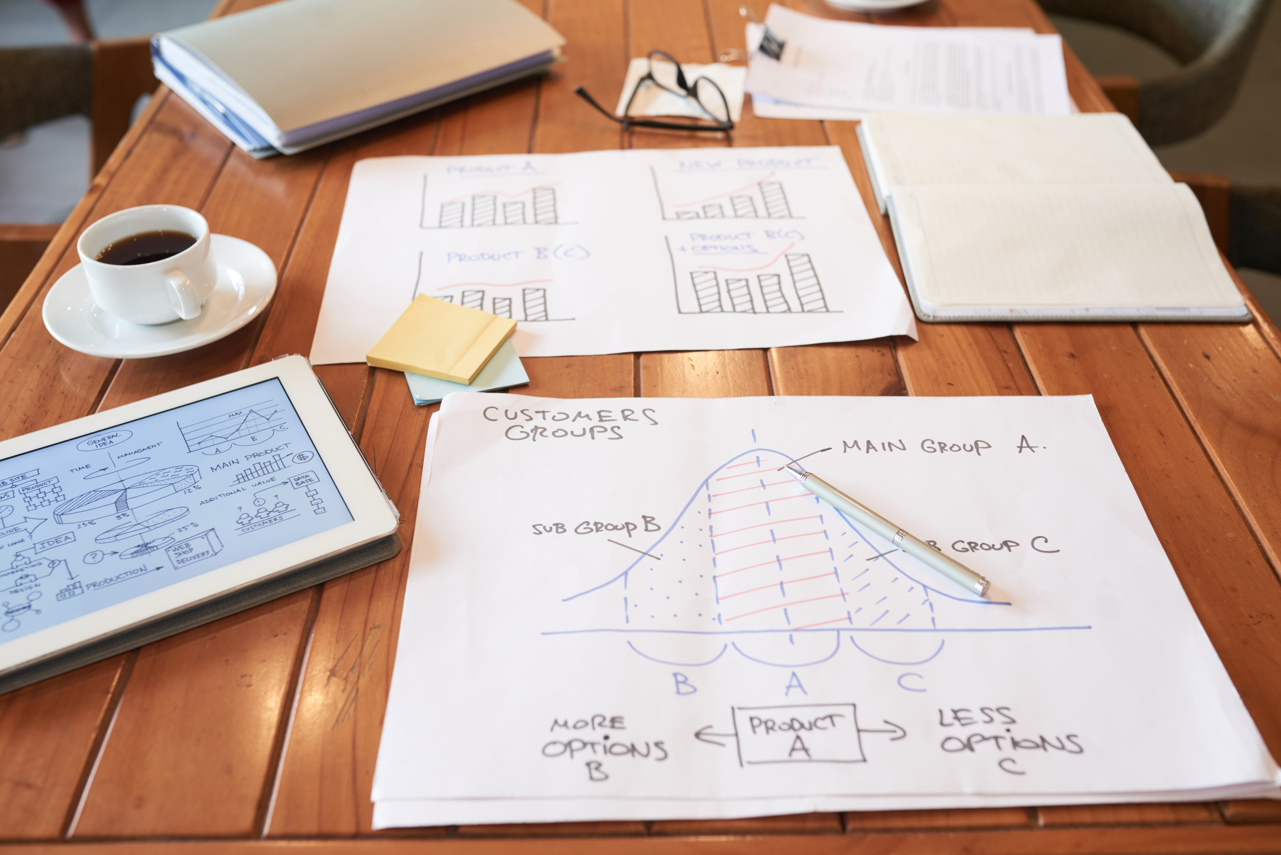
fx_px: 1246
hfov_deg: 54.4
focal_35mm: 35
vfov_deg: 37.9
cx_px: 640
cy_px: 428
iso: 640
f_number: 3.5
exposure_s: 1/100
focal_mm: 35
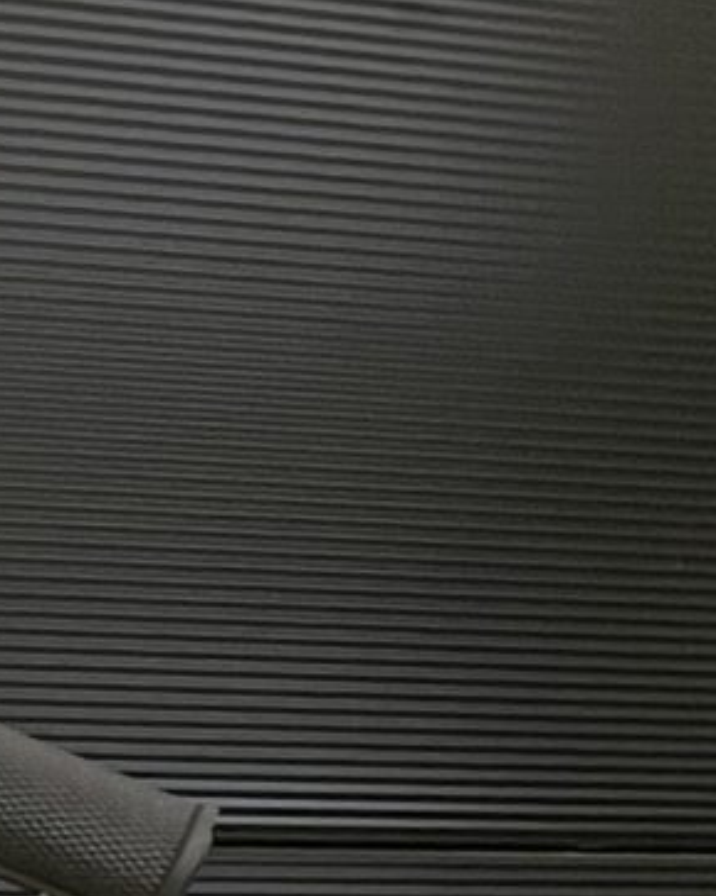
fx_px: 4745
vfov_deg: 9.5
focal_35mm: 179
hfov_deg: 7.4
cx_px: -1615
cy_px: 2219
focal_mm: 5.7
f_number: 1.5
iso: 100
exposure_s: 1/50
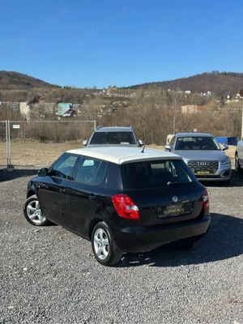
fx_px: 449
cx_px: 122
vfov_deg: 39.7
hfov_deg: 30.3
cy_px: 162
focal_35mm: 48
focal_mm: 6.86
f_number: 1.78
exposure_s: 1/4566
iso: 100
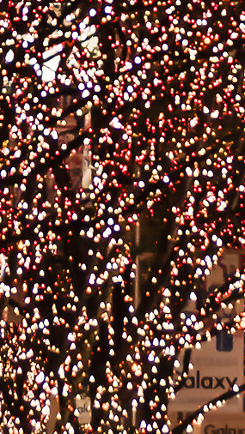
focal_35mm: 521
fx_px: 6011
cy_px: -399
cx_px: 227
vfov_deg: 4.1
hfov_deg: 2.3
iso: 1000
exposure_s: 1/30
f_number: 5
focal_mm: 70
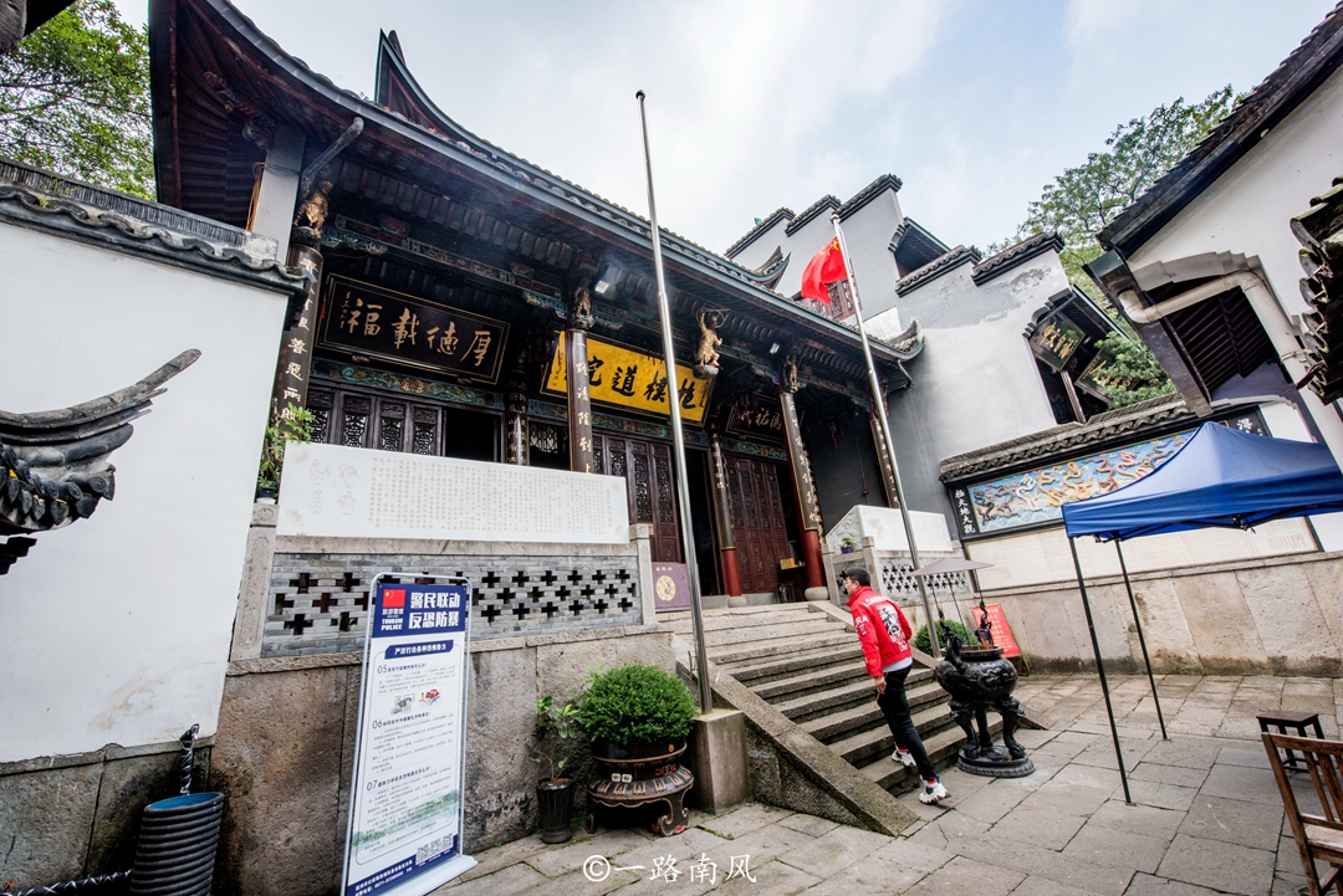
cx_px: 672
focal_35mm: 14
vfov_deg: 81.3
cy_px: 448
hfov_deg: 104.2
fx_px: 522
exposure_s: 1/100
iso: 250
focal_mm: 14
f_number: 14
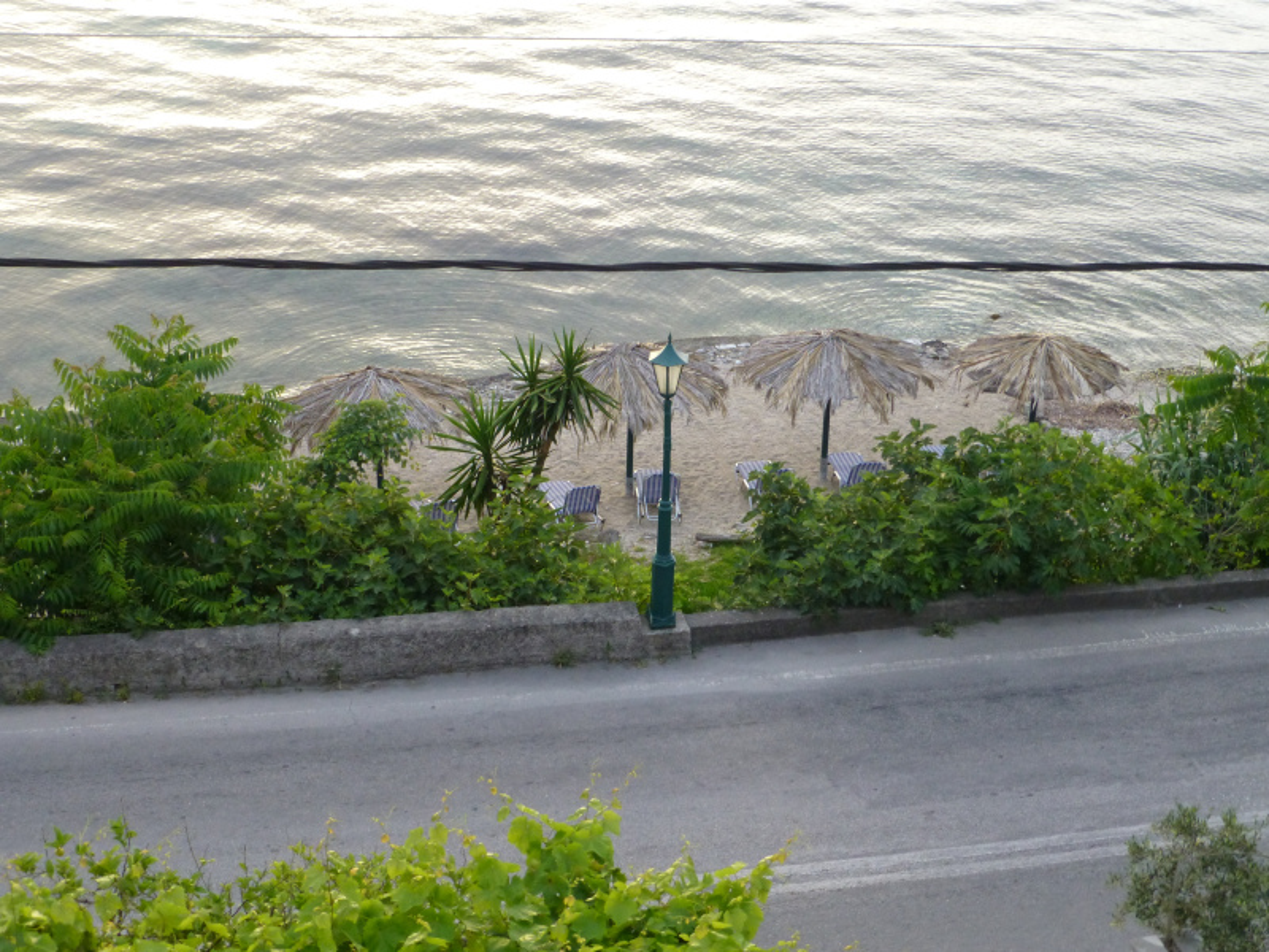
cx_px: 634
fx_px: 2090
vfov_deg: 25.7
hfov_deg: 33.8
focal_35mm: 57
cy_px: 476
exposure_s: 1/60
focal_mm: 9.7
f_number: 4.6
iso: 400
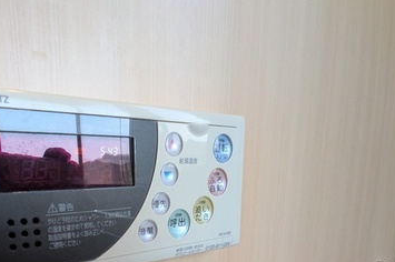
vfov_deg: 50.5
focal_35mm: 23
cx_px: 90
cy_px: 222
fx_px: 252
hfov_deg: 70.1
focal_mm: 1.85
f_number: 2.2
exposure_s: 1/198
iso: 350
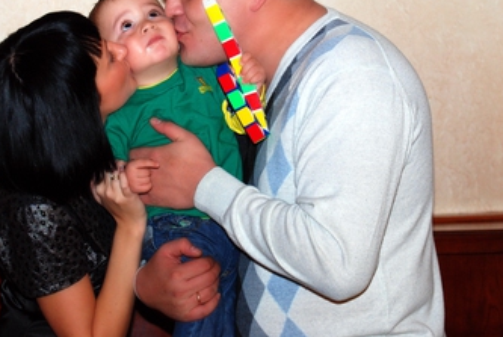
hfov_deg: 14.4
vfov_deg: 9.7
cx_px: 201
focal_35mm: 142
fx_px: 1987
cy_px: 111
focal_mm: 70
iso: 400
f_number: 5.6
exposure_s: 1/60
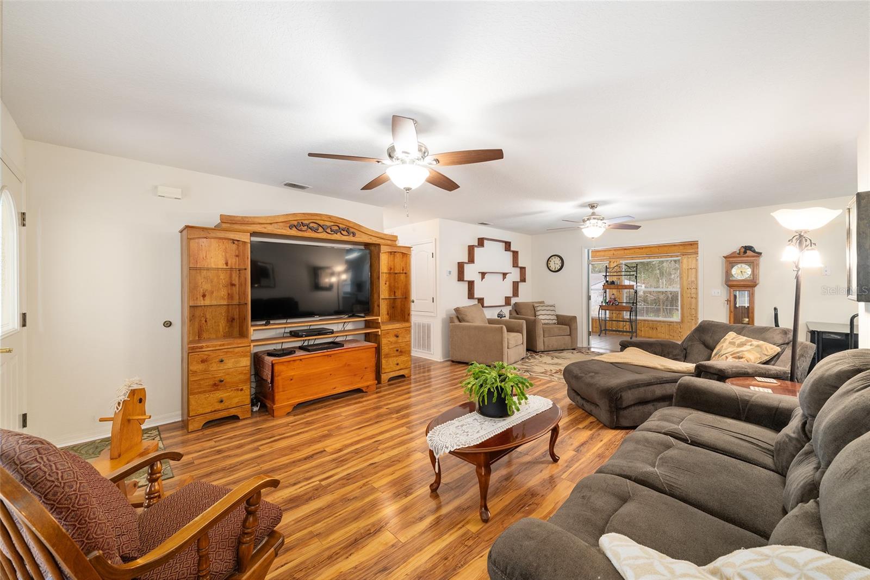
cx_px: 435
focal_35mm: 14
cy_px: 290
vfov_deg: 81.2
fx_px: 338
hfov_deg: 104.3
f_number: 8
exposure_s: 1/4
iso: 400
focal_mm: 14
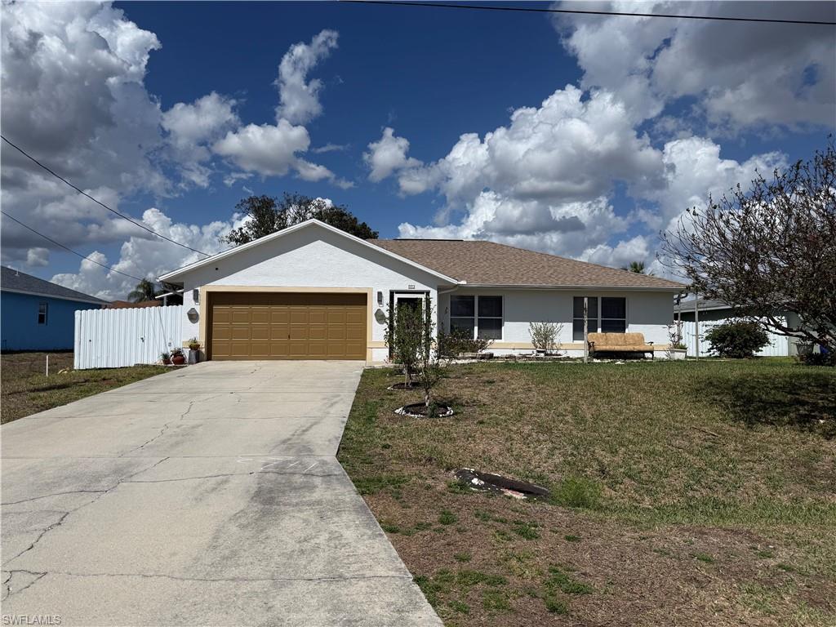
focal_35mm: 24
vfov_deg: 56.8
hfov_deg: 71.6
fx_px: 580
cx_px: 418
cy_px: 314
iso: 80
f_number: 1.78
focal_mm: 6.76
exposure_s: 1/14286
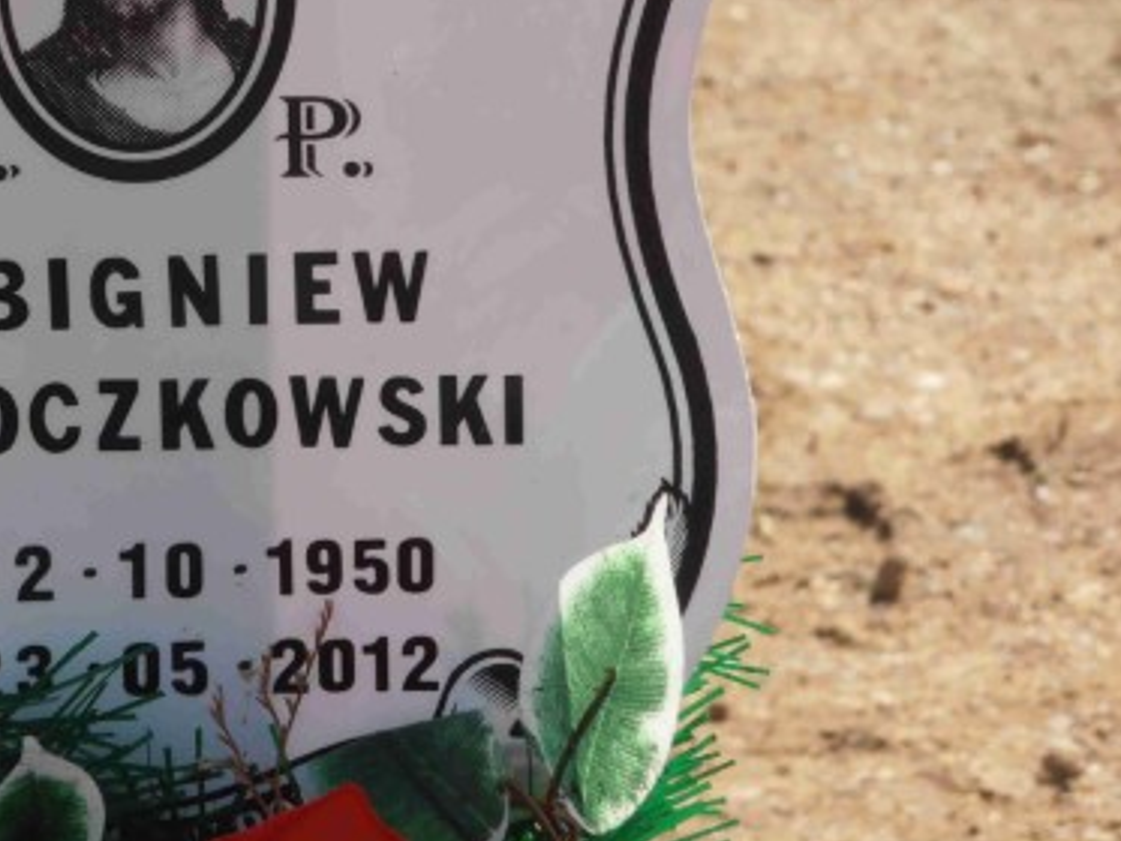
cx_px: 231
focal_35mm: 340
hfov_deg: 5.8
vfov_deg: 4.4
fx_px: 11014
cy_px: 411
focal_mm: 35.05
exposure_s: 1/320
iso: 80
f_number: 5.8
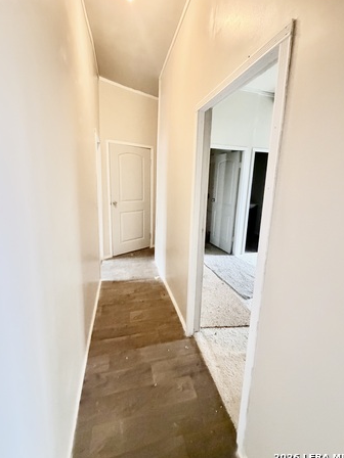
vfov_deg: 98.1
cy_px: 218
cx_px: 171
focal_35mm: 15
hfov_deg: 81.7
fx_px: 199
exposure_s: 1/60
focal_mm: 2.22
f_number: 2.2
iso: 1250
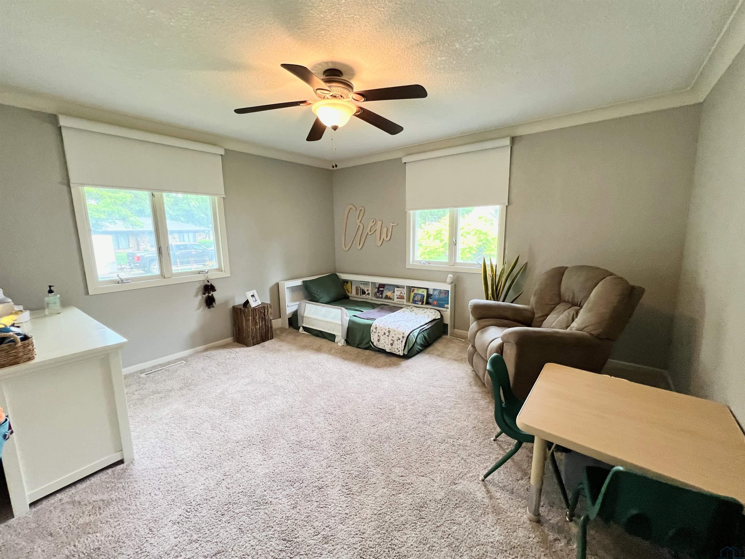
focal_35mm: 13
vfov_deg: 89.9
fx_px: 280
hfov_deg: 106.2
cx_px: 372
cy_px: 280
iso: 320
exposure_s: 1/60
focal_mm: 1.57
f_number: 1.8
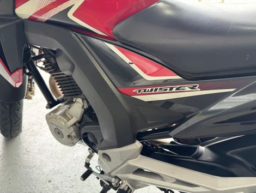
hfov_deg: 71.5
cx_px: 128
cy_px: 96
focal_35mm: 24
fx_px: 178
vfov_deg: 56.9
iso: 100
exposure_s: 1/152
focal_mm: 6.76
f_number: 1.78
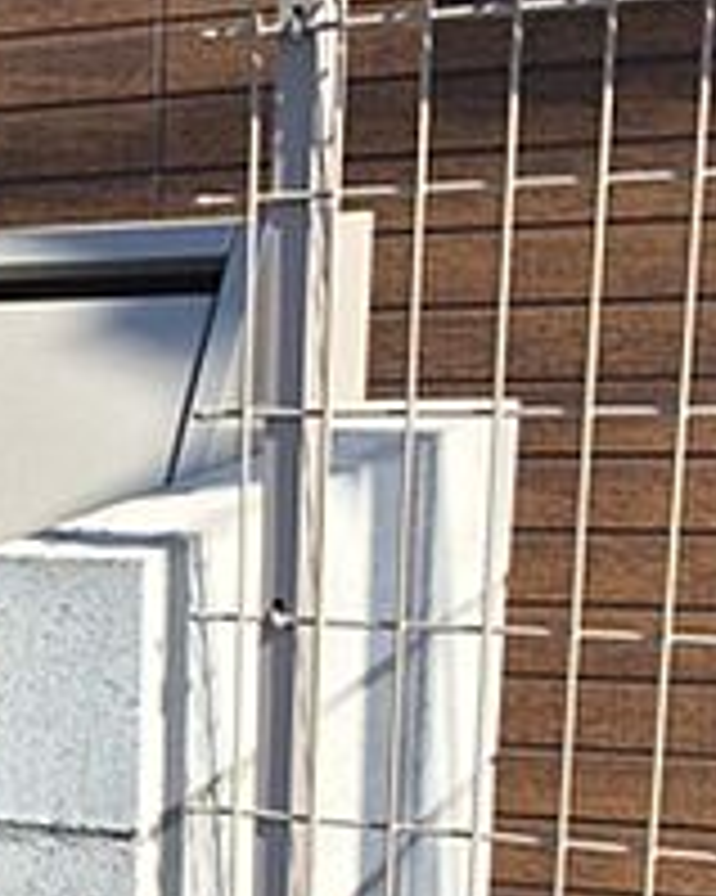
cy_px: 887
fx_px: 2412
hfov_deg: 15.0
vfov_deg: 20.4
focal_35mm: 91
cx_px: -500
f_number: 2.2
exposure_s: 1/1642
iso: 32
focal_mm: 4.15
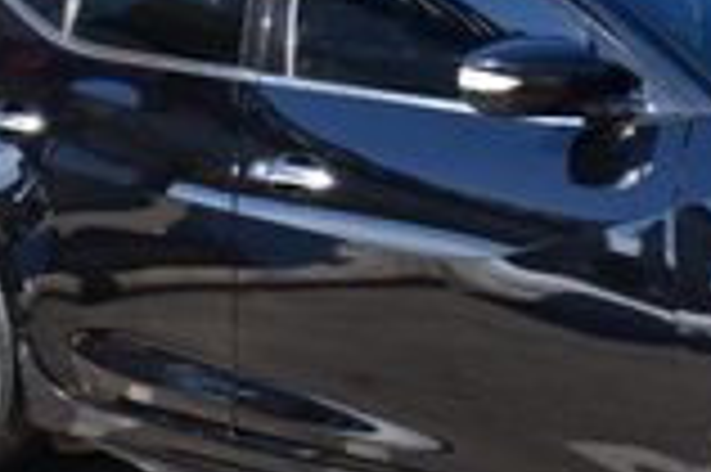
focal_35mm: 146
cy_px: 27
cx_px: 346
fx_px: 2880
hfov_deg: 14.1
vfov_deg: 9.3
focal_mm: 24
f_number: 10
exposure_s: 1/250
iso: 400
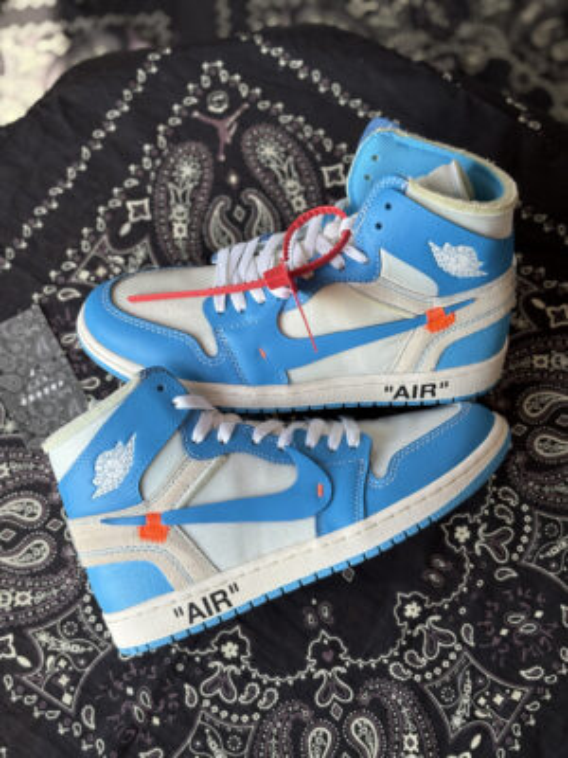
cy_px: 379
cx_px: 284
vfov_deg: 36.8
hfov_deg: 28.0
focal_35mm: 52
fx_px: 1138
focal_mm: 5.96
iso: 25
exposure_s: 1/171
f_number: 1.6
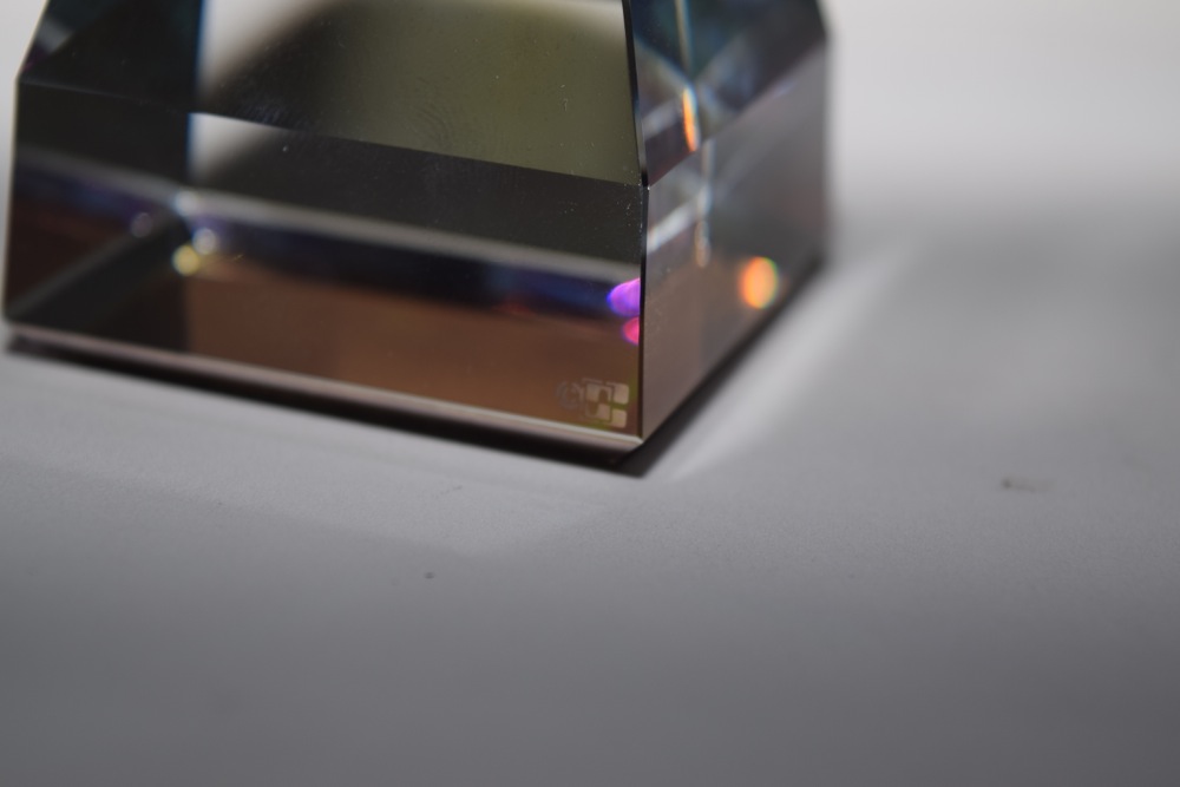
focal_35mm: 82
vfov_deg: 16.6
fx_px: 2704
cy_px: 394
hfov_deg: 24.6
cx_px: 590
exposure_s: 1/60
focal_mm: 55
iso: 140
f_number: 5.6
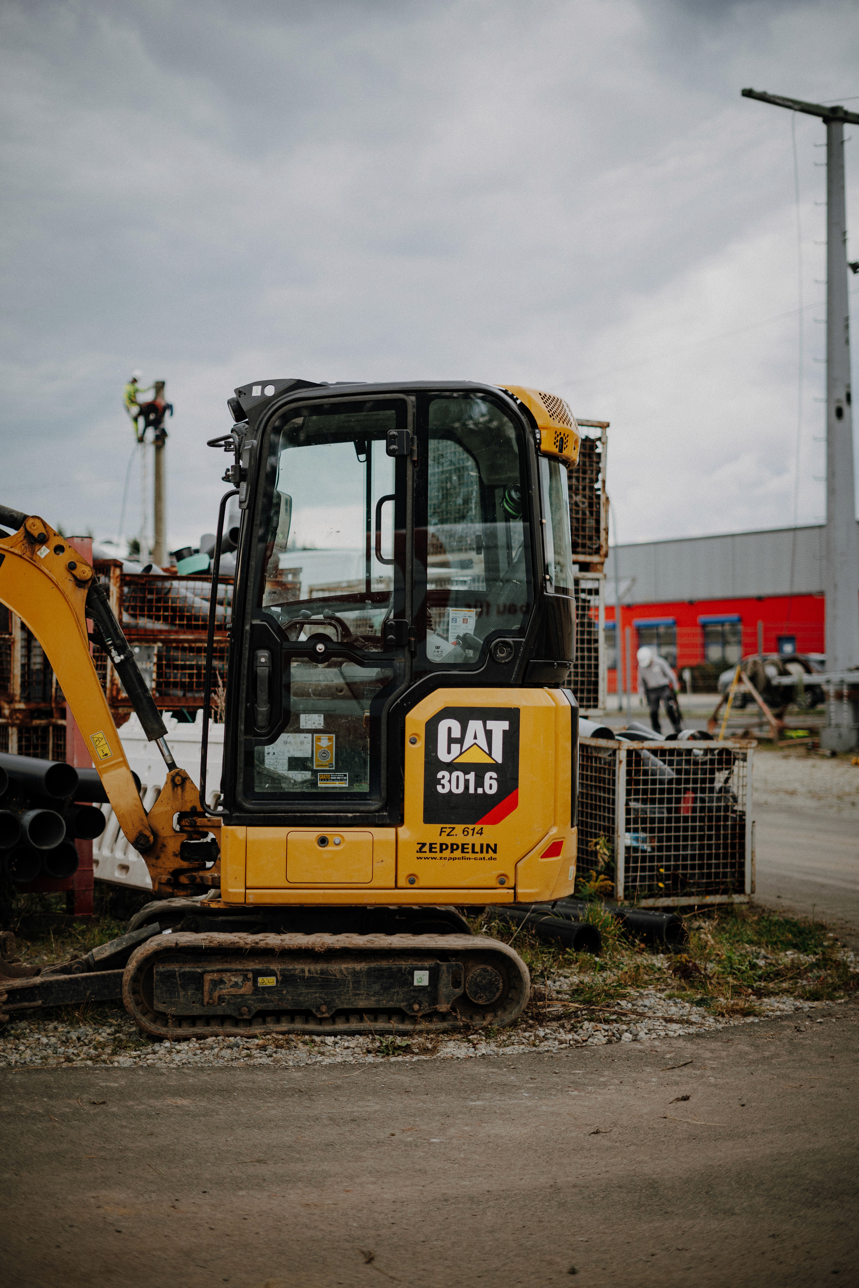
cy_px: 644
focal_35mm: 50
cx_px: 430
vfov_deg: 39.6
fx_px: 1789
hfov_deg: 27.0
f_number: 1.8
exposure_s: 1/1600
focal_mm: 50
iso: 160
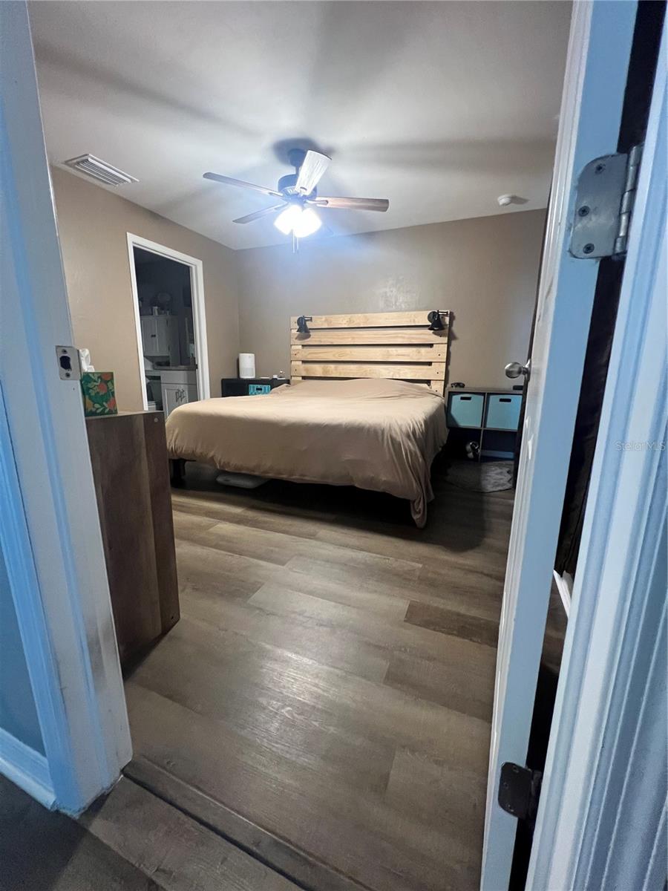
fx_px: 334
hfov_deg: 89.9
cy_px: 446
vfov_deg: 106.2
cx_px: 334
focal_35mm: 13
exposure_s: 1/60
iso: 640
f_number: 1.8
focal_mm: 1.57
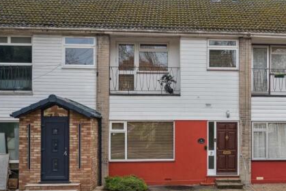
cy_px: 88
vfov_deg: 27.0
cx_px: 215
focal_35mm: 50
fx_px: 397
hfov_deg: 38.5
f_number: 10
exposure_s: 1/60
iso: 640
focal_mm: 32
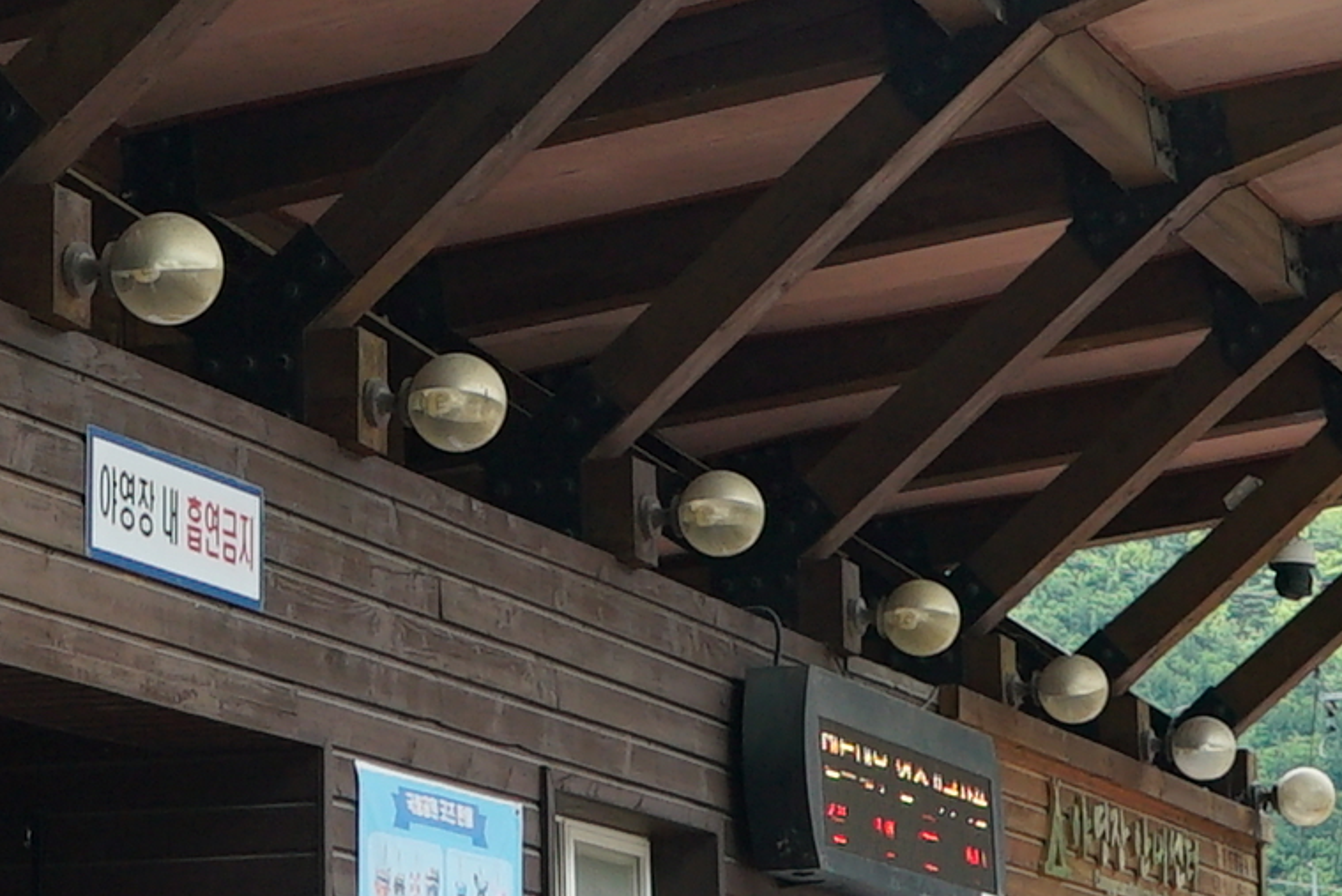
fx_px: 4998
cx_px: 113
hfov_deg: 15.1
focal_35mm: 134
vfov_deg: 10.2
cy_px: 242
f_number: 7.1
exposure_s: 1/400
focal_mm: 24
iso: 400
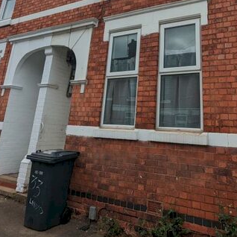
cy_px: 45
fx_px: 240
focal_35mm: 31
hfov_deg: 52.1
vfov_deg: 49.3
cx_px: 144
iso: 53
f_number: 2.2
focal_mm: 2.35
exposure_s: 1/3861
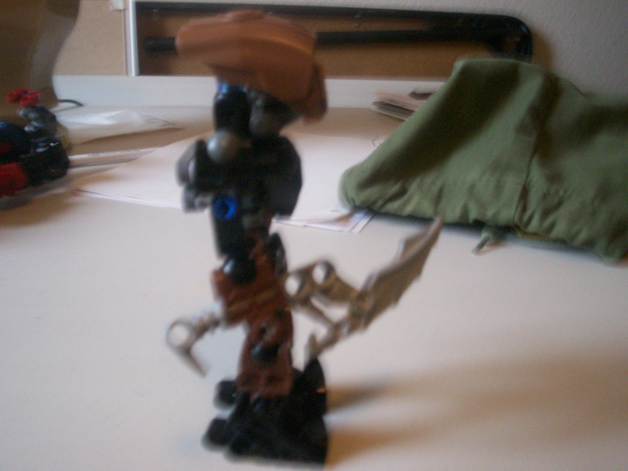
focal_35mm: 36
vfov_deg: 39.7
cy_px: 236
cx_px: 314
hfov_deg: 51.4
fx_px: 653
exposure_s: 1/8.53
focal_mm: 5.9
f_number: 4.5
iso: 200
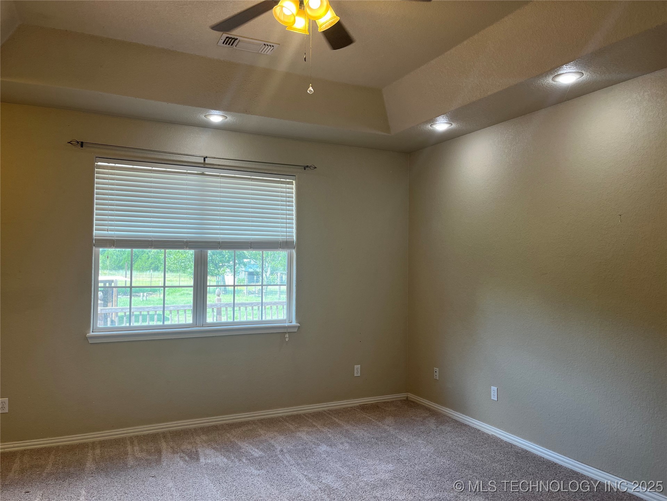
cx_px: 334
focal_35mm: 26
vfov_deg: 53.1
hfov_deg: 67.3
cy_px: 250
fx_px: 501
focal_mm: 5.1
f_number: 1.6
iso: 64
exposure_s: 1/120
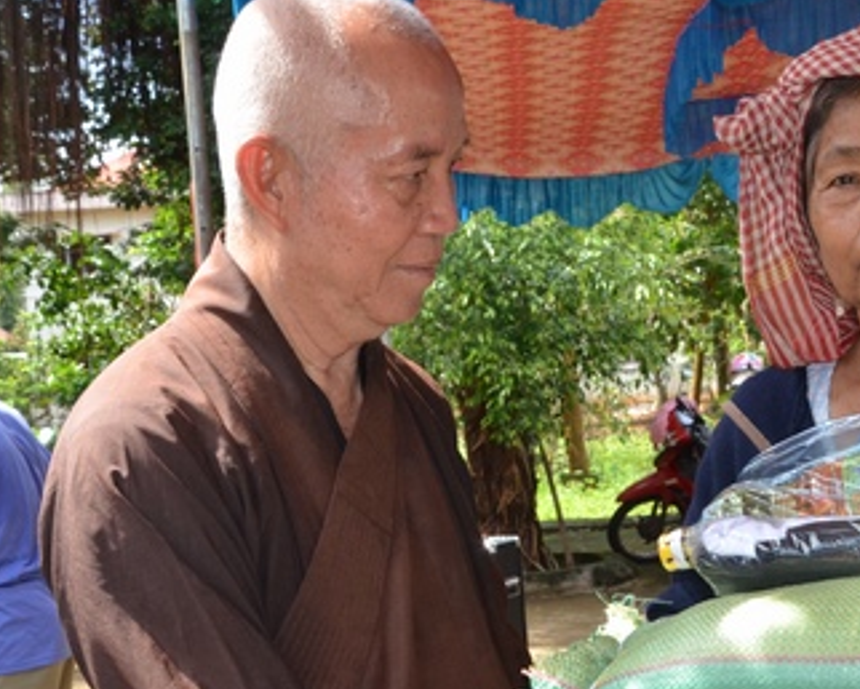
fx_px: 1807
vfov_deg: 21.5
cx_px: 614
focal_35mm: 71
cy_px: 429
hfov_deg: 26.5
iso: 1000
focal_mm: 25
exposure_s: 1/250
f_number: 13
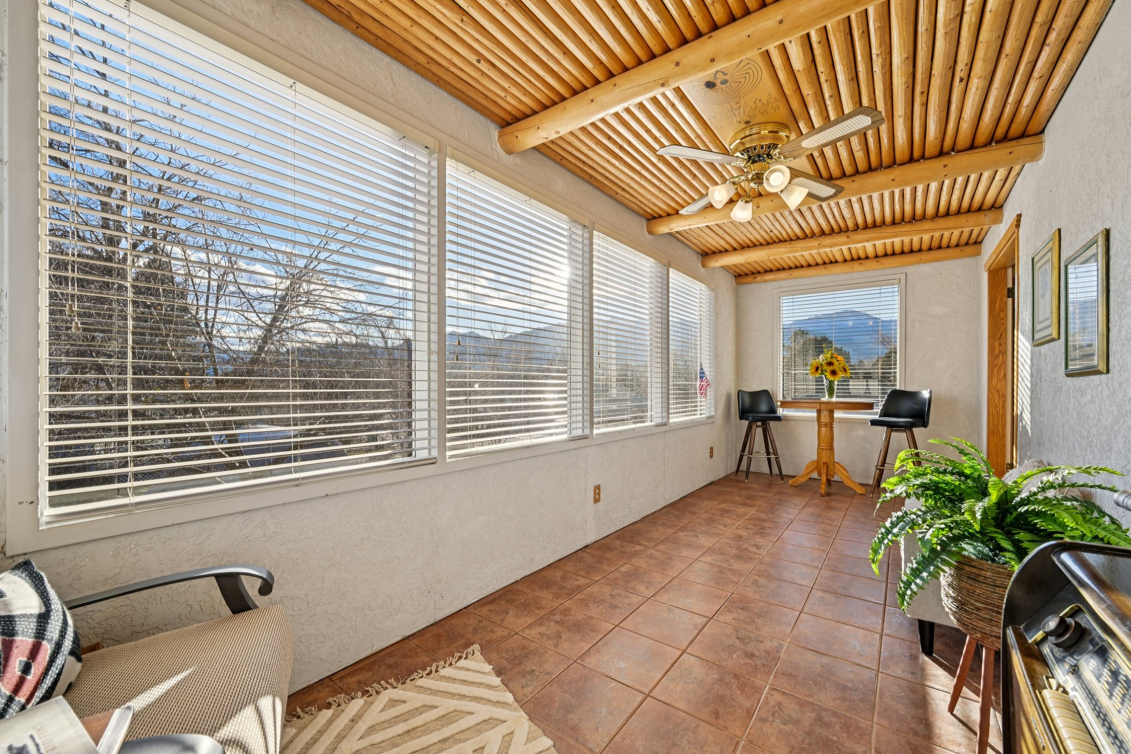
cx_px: 566
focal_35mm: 14
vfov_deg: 81.2
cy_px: 377
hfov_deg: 104.3
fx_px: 440
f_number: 11
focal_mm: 14
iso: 72
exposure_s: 1/15
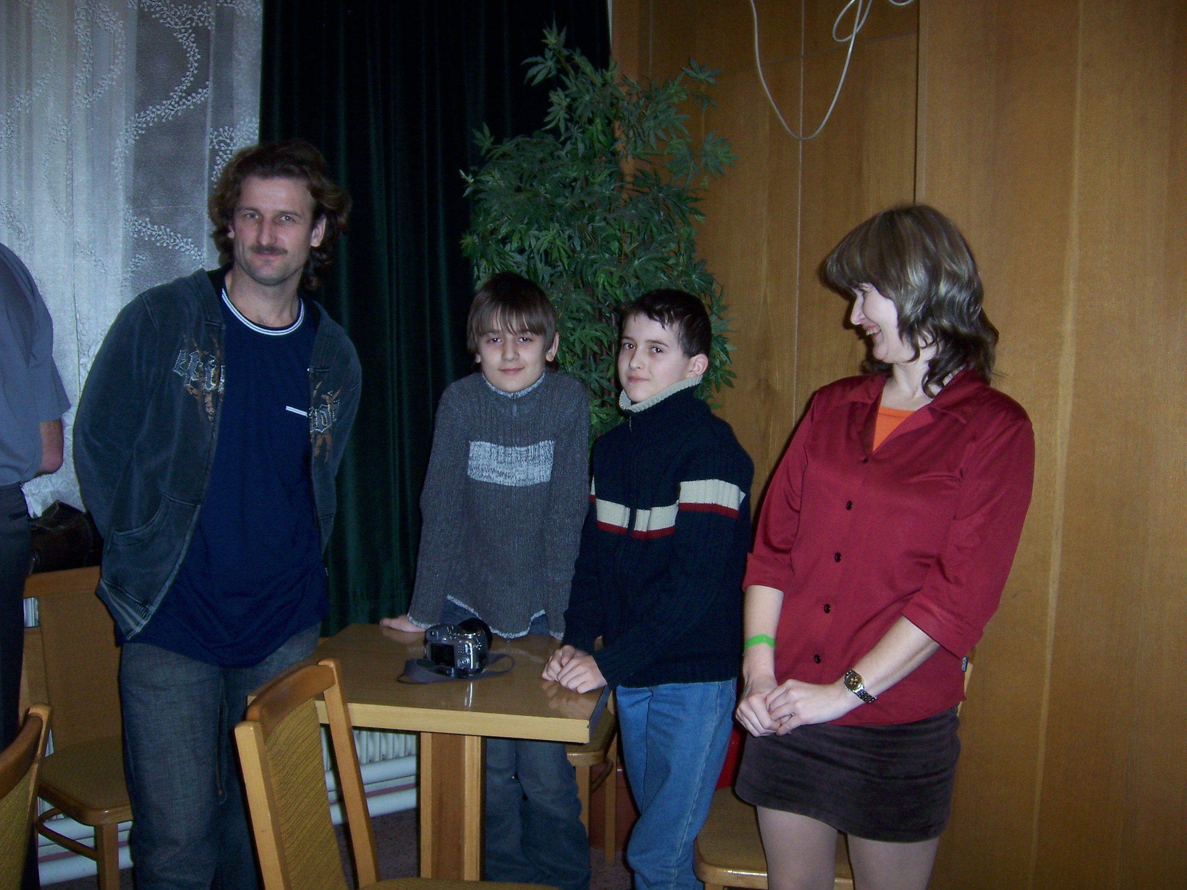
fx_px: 1234
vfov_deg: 39.7
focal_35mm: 36
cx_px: 594
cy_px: 445
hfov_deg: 51.4
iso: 125
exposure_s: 1/60
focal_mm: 6.2
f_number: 2.8
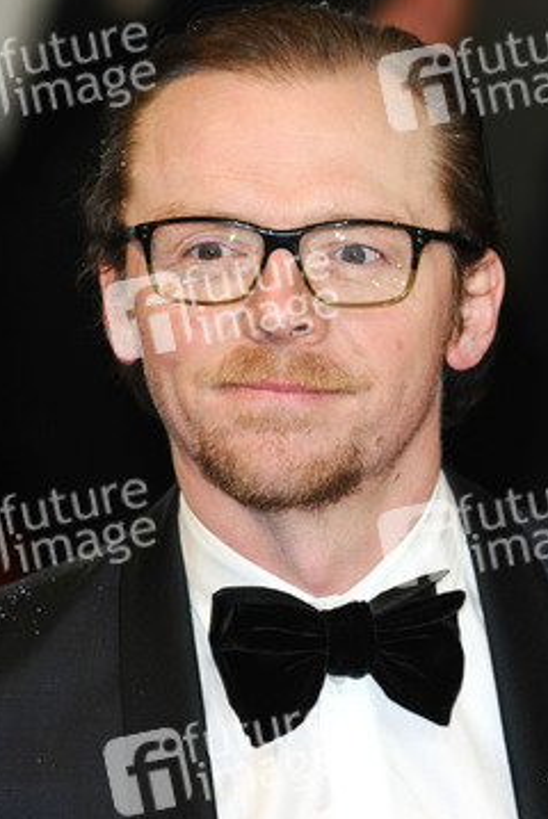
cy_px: 420
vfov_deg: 7.5
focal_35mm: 276
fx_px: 6279
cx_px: 289
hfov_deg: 5.0
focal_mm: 165
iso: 320
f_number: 4
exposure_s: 1/200
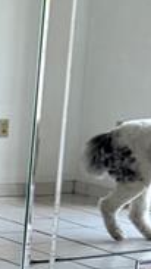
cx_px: -430
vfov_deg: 12.5
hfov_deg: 6.1
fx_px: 1217
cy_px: 241
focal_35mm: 171
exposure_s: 1/121
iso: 100
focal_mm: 6.76
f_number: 1.78
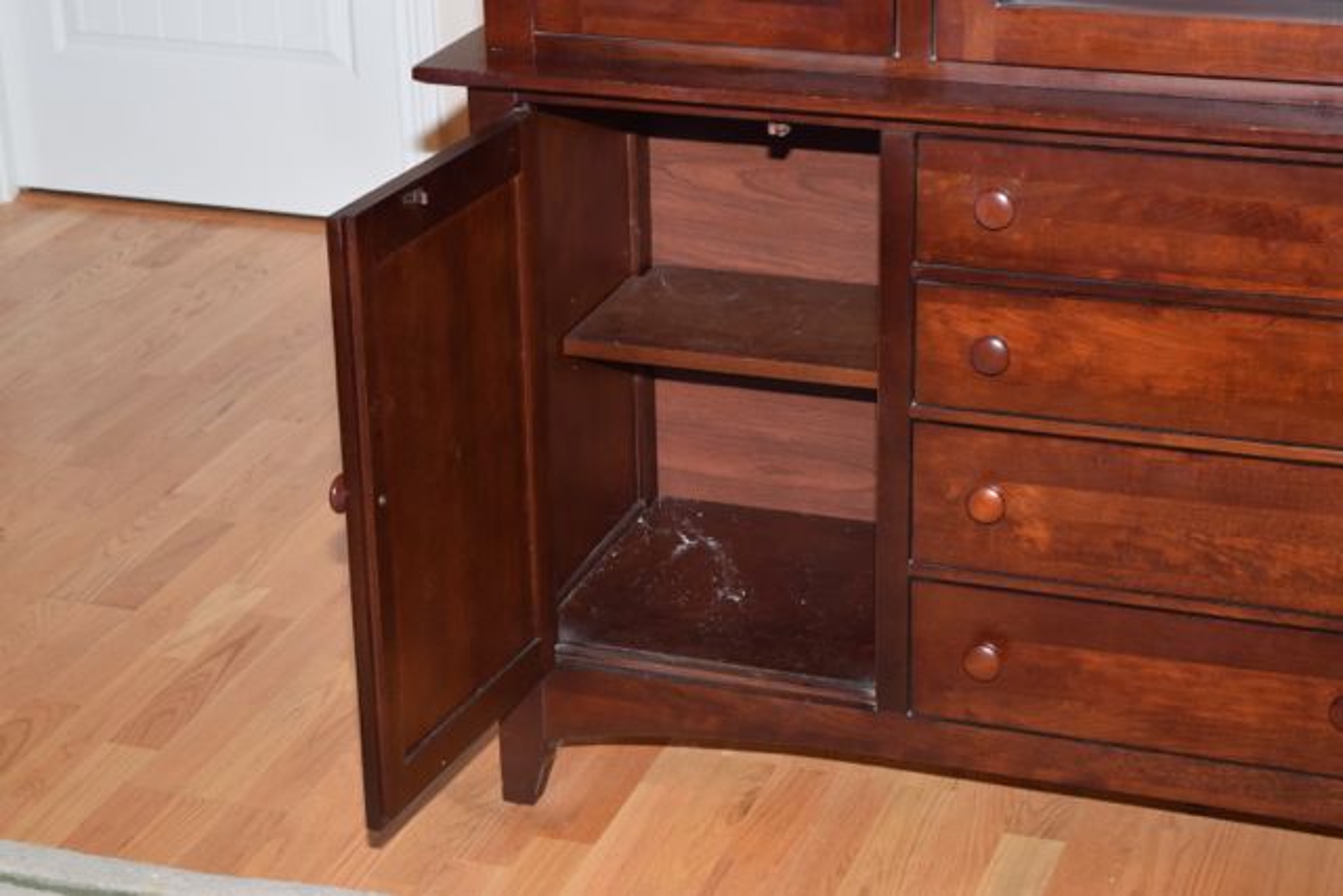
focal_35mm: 75
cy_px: 448
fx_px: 2798
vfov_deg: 18.2
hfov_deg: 27.0
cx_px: 672
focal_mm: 50
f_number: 5.6
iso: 800
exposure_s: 1/125
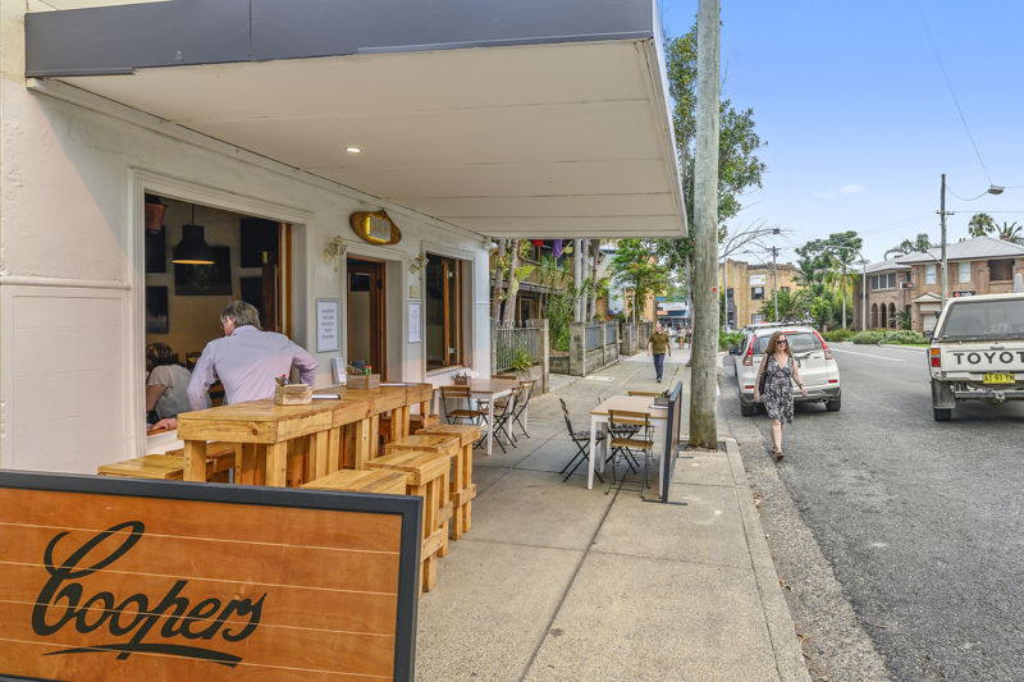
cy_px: 341
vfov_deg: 64.5
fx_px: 540
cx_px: 512
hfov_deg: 86.9
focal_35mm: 19
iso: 320
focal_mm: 19
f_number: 8
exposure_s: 1/100
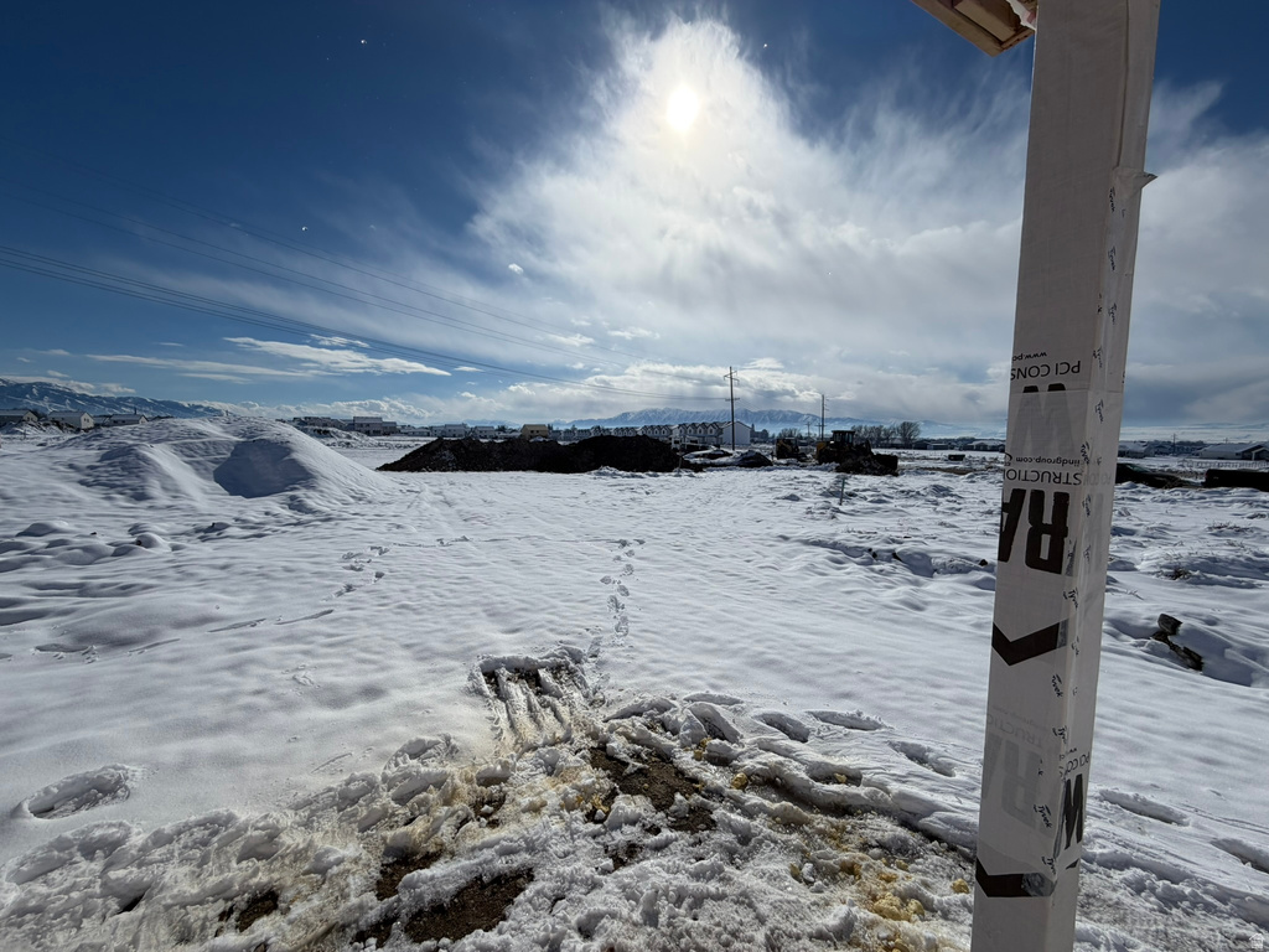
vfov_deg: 85.7
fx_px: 513
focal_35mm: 14
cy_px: 476
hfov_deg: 102.1
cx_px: 634
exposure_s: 1/5618
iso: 25
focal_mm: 2.22
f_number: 2.2
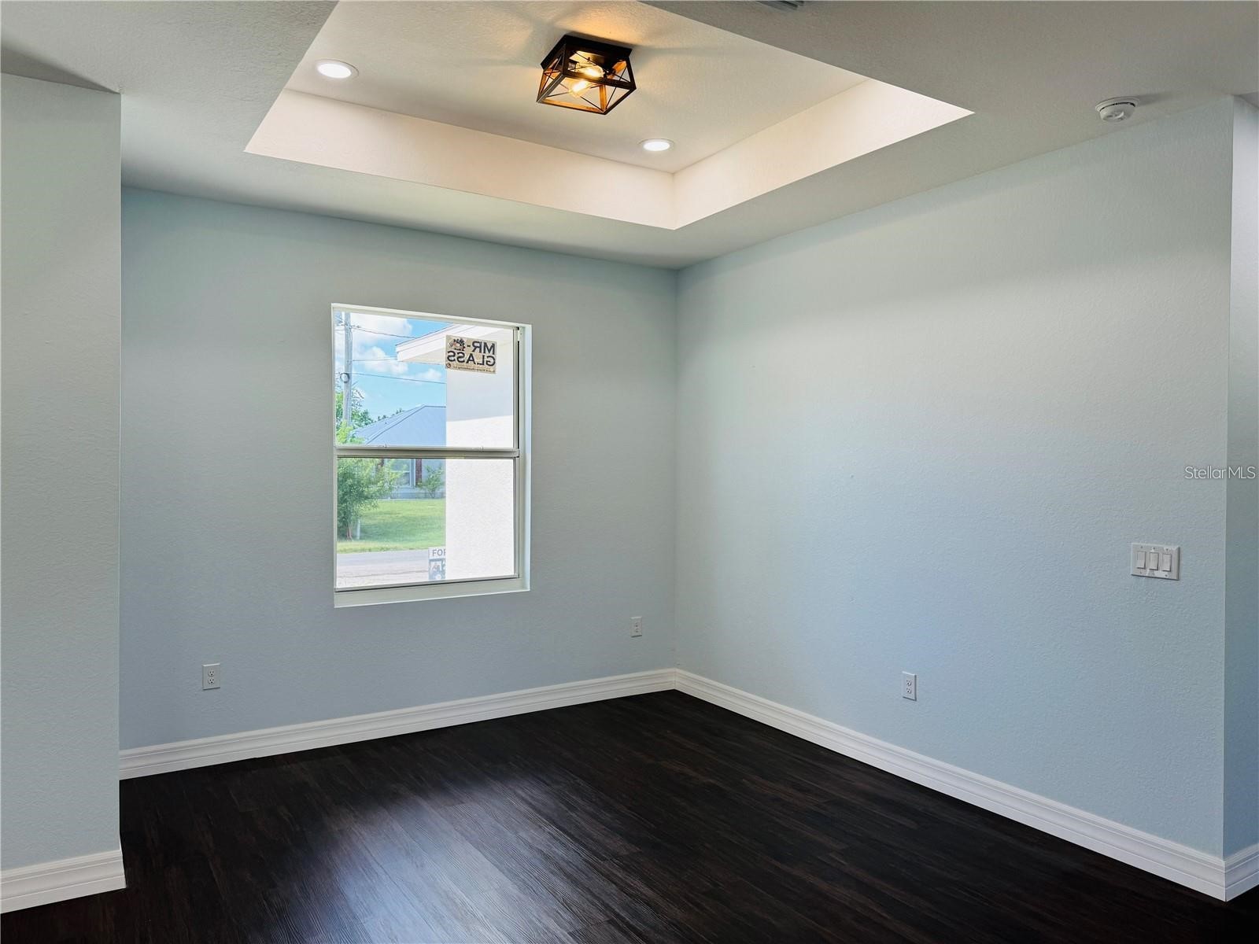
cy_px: 472
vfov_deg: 56.8
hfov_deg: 71.6
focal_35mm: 24
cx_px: 630
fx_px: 873
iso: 80
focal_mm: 6.76
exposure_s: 1/253
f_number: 1.78
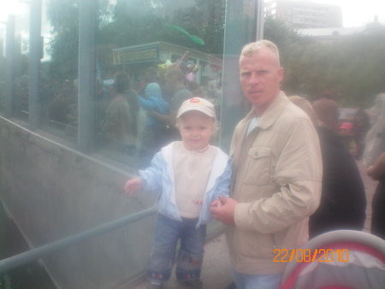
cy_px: 144
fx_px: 423
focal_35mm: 38
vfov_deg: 37.8
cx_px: 192
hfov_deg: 49.0
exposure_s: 1/125
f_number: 3.1
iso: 64
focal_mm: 6.3
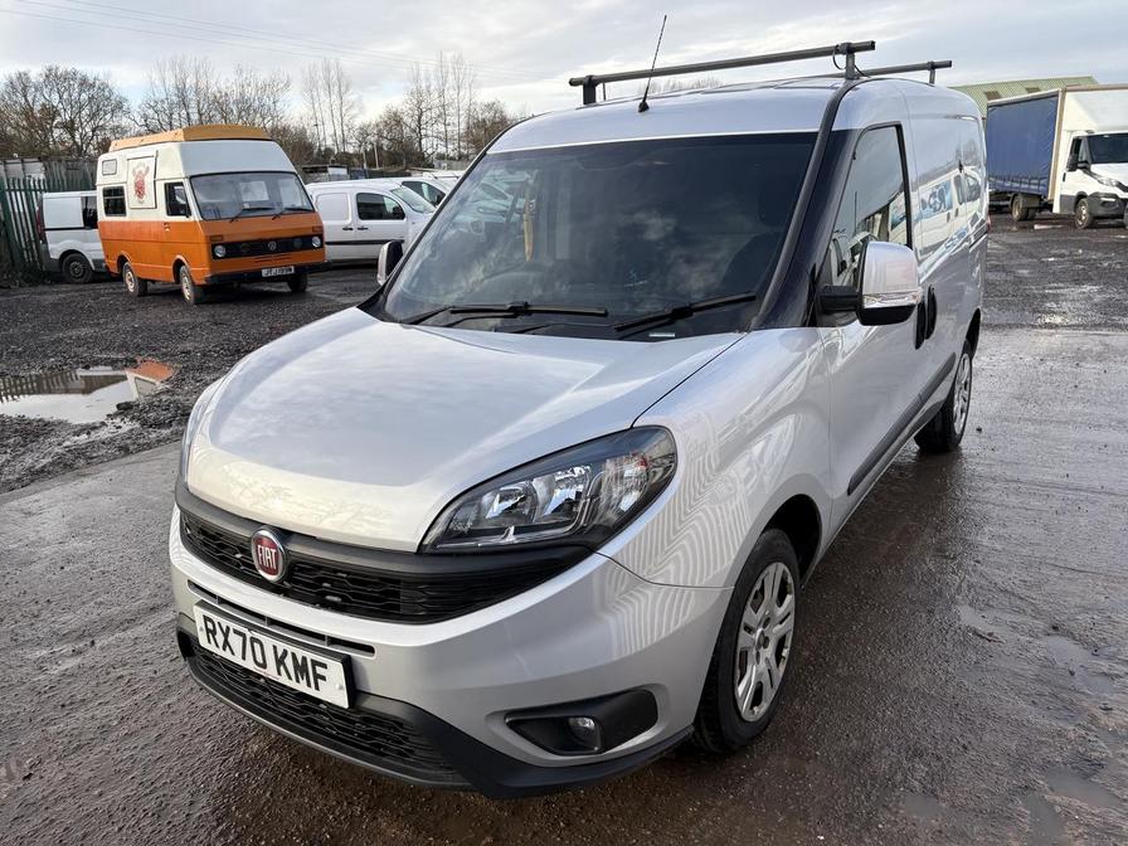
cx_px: 564
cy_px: 423
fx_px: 847
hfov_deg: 67.3
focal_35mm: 26
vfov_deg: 53.1
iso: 50
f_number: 1.6
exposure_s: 1/810
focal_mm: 5.96
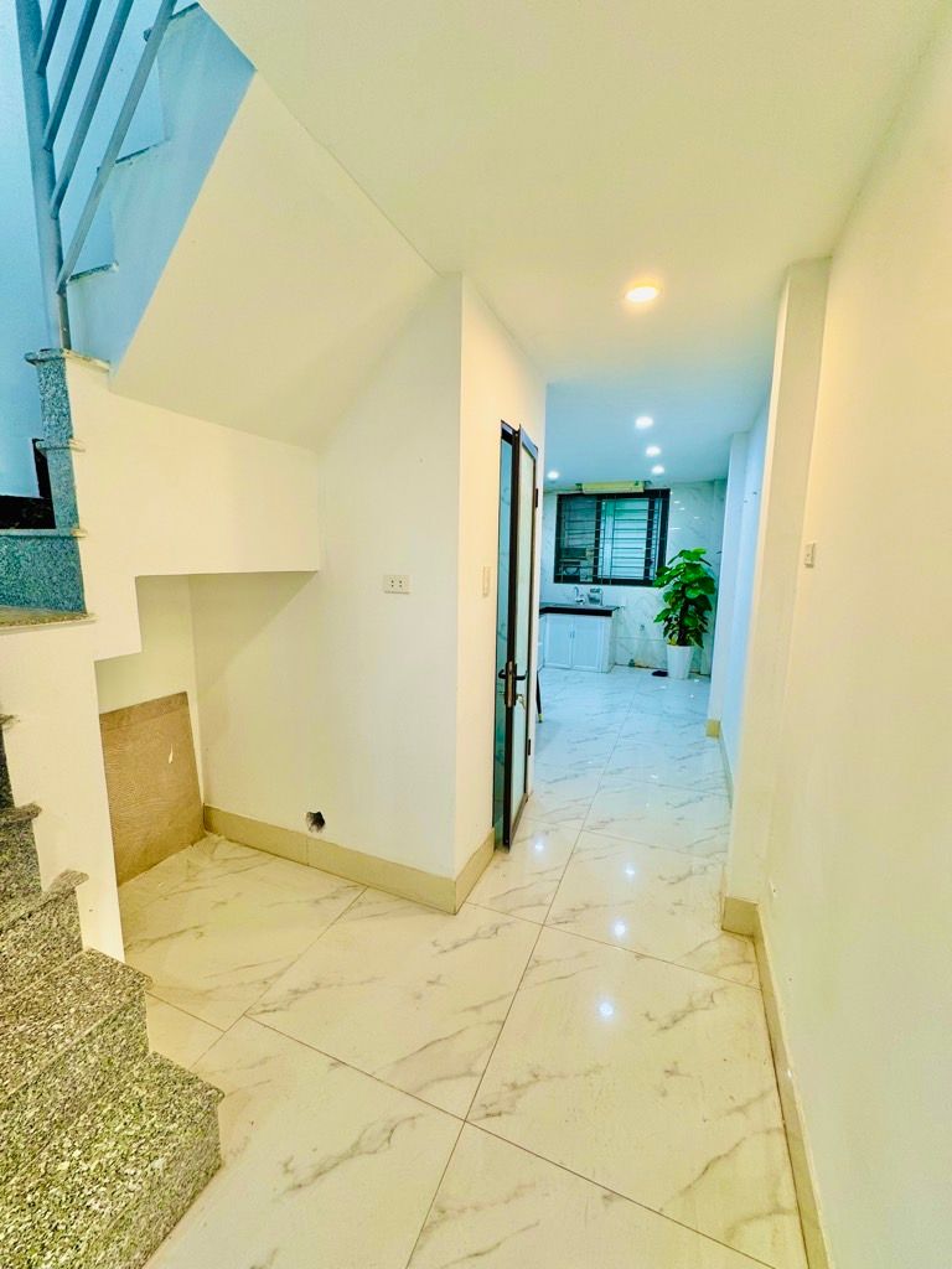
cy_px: 634
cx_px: 476
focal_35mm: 14
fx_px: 513
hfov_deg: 85.7
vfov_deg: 102.1
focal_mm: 2.22
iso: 100
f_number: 2.2
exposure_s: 1/100
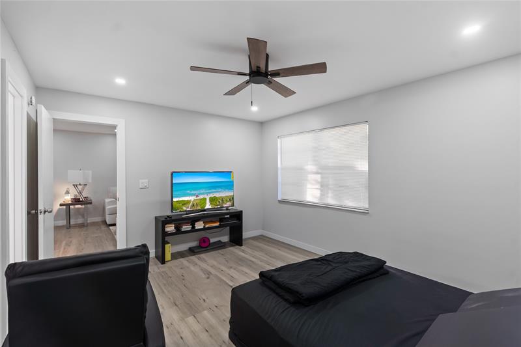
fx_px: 231
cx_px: 260
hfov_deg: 96.7
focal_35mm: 16
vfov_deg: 73.7
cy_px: 174
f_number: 5
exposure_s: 1/20
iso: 800
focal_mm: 16
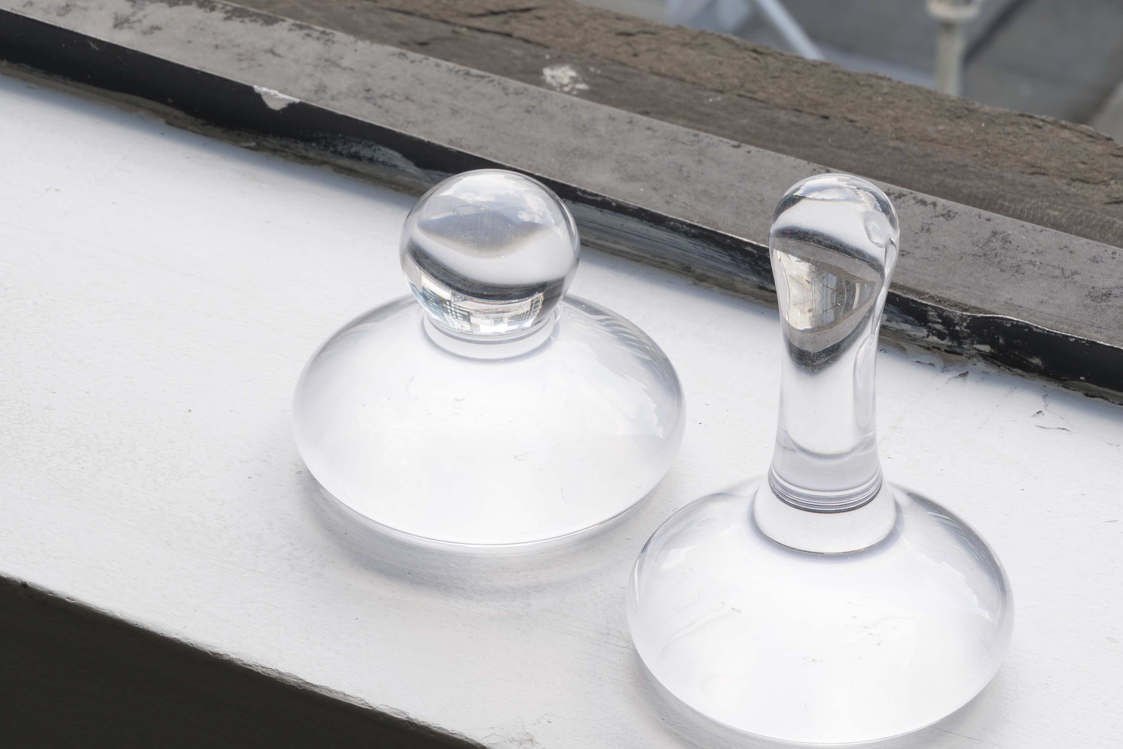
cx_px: 486
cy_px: 81
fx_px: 4308
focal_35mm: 138
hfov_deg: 14.8
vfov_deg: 9.9
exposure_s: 1/10
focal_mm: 62.5
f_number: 16
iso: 100
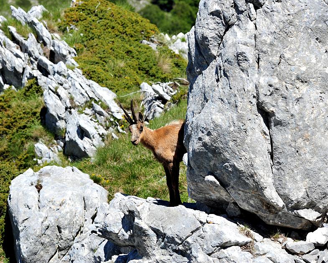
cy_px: 132
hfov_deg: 8.5
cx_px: 138
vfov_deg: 6.8
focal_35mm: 227
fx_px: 2204
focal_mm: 200
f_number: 10
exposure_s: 1/400
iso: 200
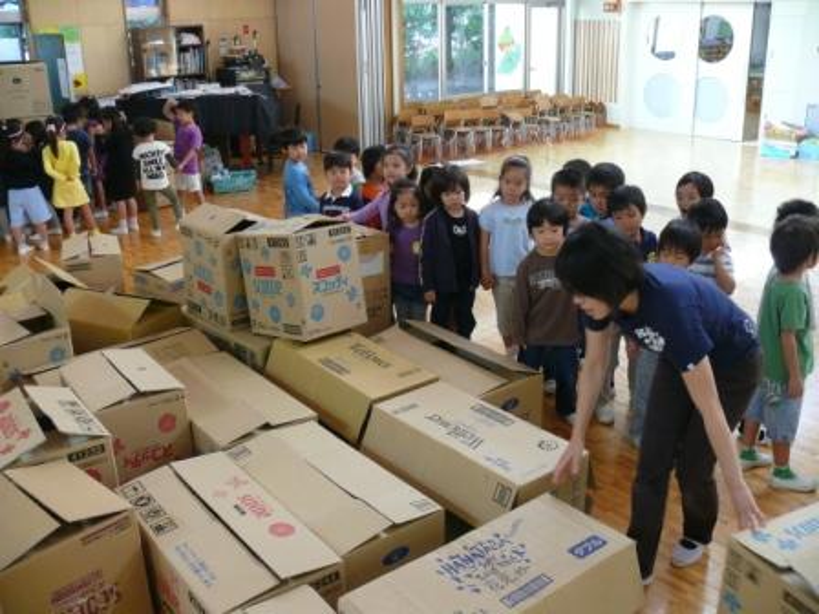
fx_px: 828
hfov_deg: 52.6
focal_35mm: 35
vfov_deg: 40.7
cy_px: 307
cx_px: 410
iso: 200
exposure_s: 1/60
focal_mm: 7.4
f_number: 2.8
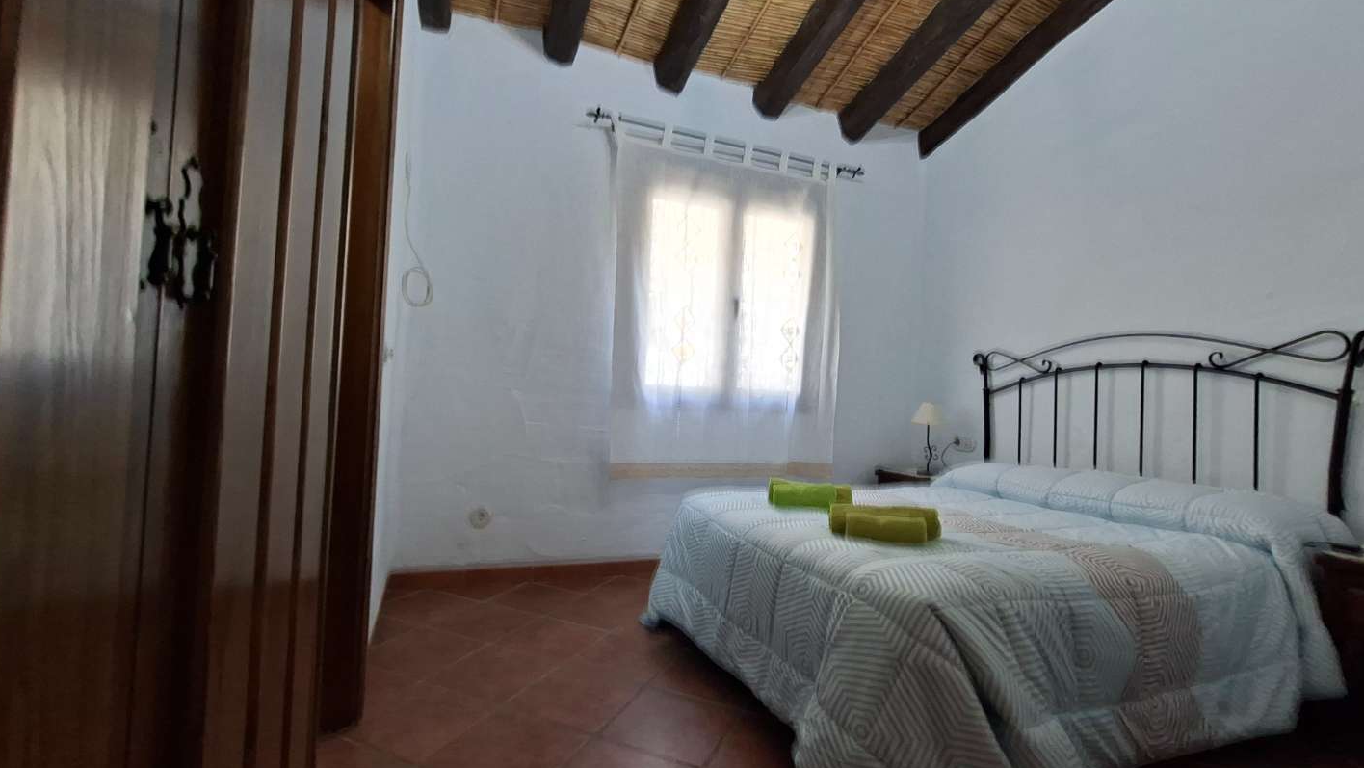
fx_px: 543
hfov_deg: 103.0
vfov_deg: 70.5
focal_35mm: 15
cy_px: 397
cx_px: 663
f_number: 2.2
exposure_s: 1/25
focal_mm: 1.74
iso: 160
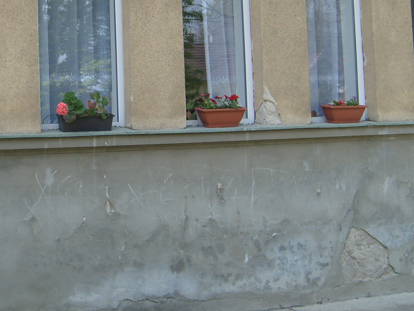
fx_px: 706
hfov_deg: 32.5
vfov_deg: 24.6
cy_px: 87
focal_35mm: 59
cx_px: 145
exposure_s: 1/90
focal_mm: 5.8
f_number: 7.1
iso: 80
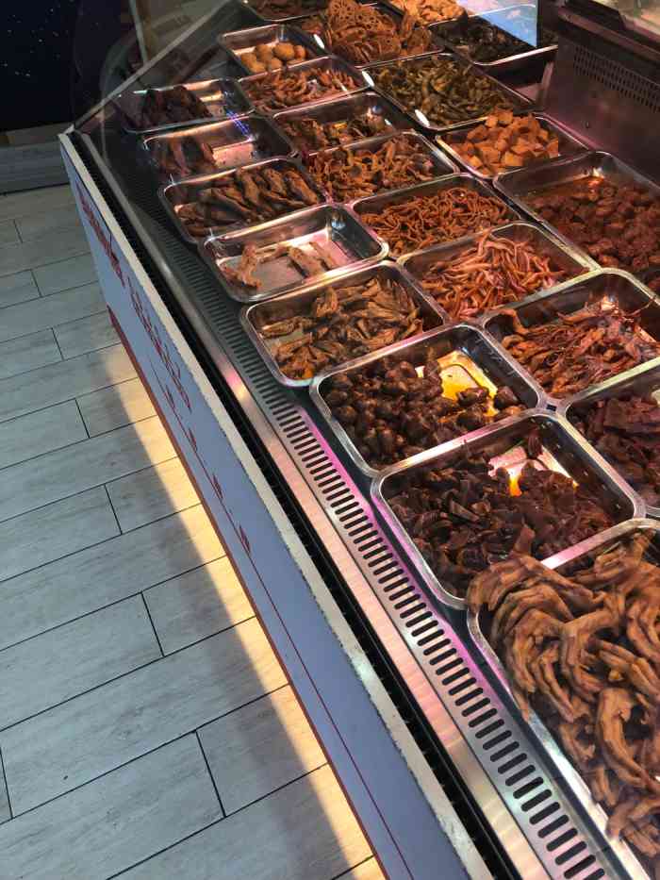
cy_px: 440
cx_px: 330
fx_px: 737
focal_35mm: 29
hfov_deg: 48.2
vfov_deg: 61.7
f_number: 1.8
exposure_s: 1/100
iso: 64
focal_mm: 3.99
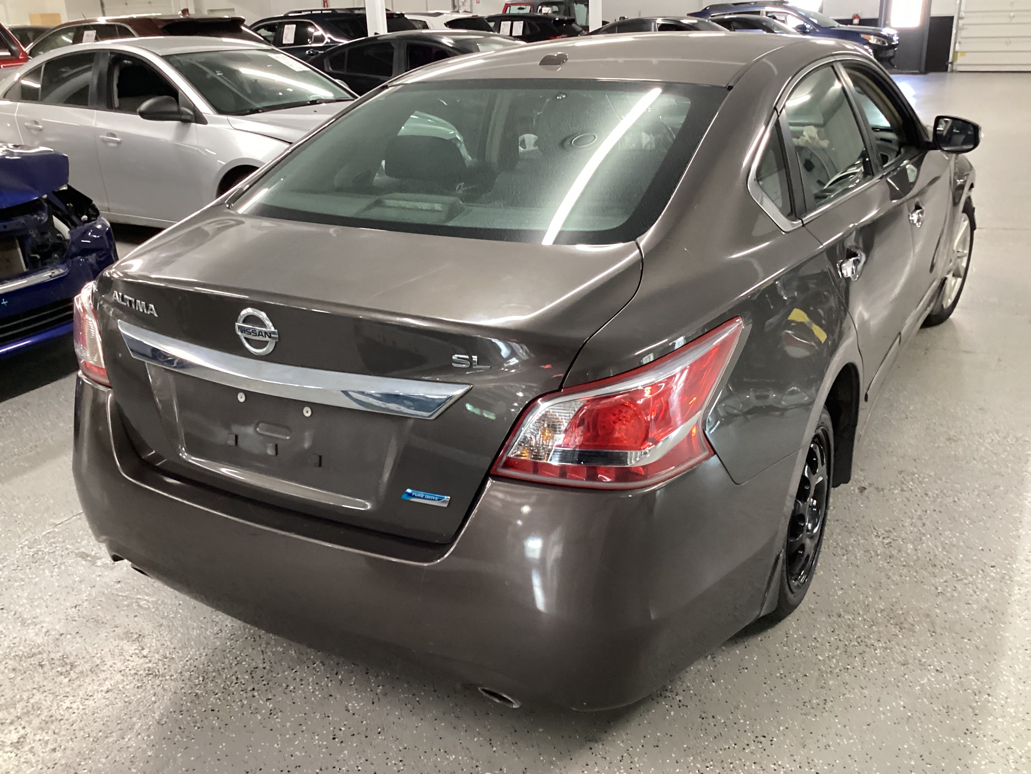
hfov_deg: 58.4
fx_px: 923
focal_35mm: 31
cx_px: 516
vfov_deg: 45.4
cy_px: 387
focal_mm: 3.3
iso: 320
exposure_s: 1/50
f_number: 2.4
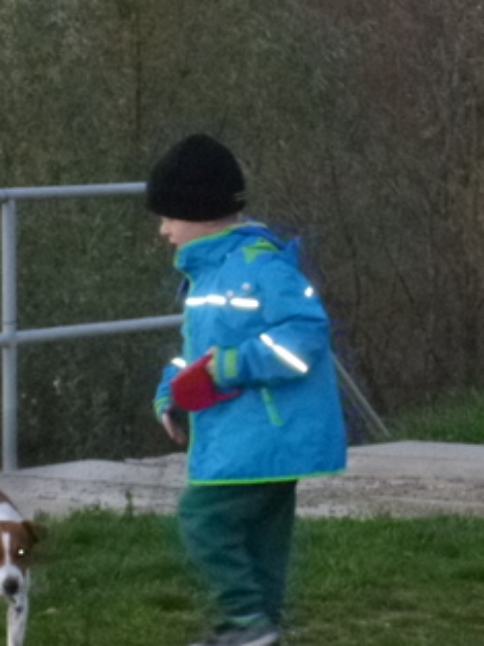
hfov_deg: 7.2
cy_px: 387
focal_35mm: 204
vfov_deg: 9.7
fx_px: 3808
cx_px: -14
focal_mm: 14.2
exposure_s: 1/60
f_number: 4.9
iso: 640
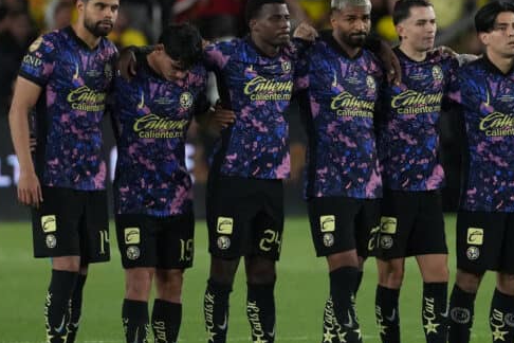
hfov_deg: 3.3
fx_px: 9023
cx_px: 527
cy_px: 177
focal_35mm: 632
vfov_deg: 2.2
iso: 4000
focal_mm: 300
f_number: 3.2
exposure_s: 1/2500
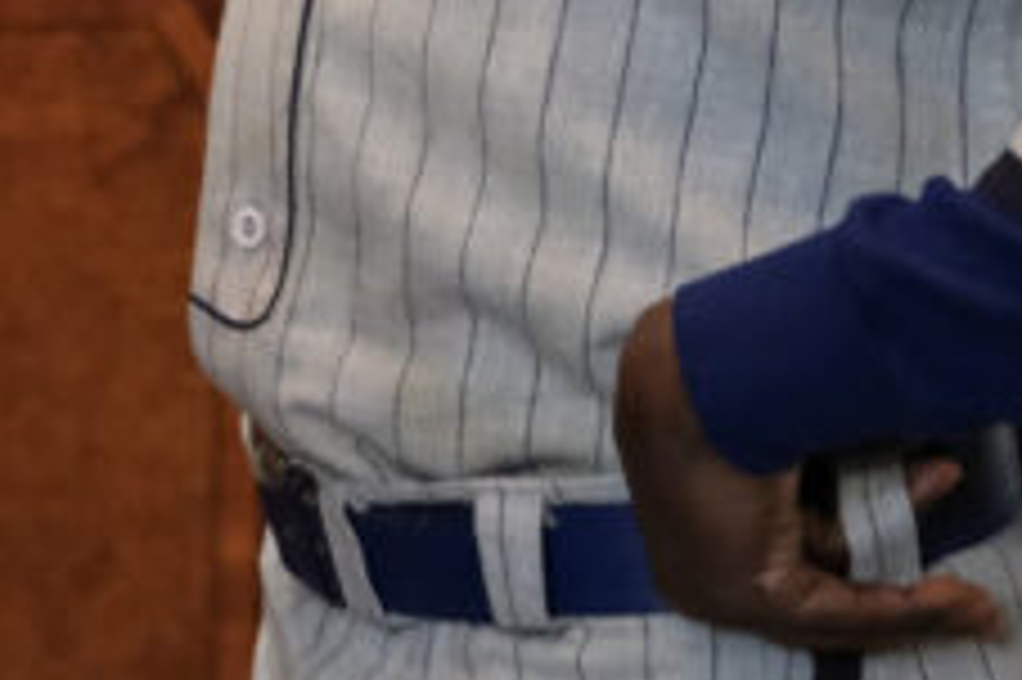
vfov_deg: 6.2
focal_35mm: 218
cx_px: -248
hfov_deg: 9.3
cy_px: -383
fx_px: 6184
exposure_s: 1/100
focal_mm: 36.5
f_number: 2.8
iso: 6400
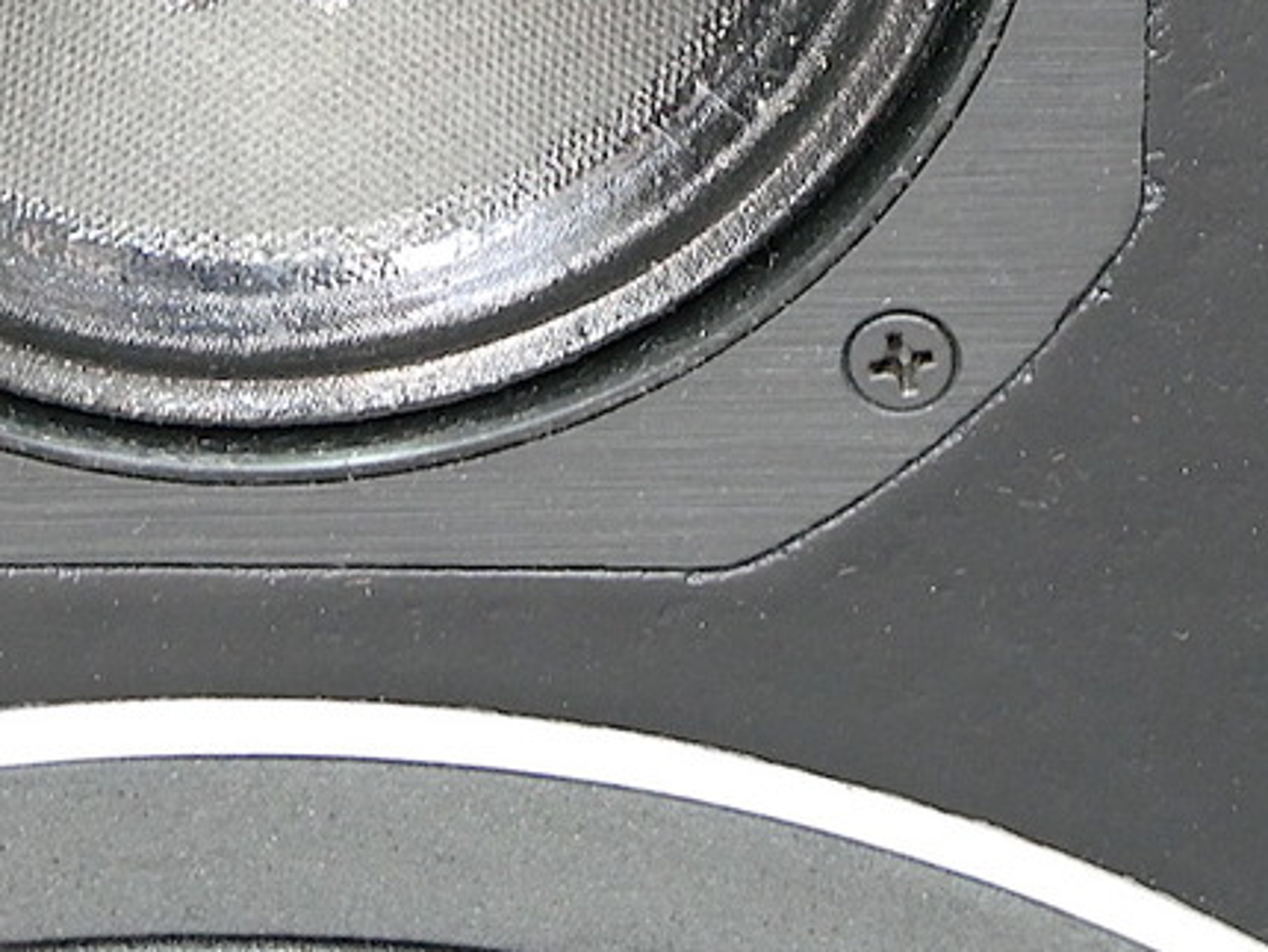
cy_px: -106
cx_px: 236
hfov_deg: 3.5
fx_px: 20451
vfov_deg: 2.7
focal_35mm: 558
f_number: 6.3
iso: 400
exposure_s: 1/1.6
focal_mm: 44.8
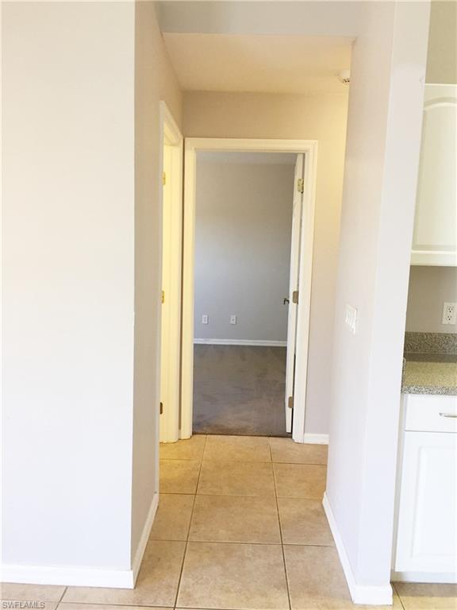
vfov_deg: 61.7
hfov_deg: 48.2
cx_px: 228
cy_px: 305
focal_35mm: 29
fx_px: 510
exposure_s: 1/30
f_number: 2.2
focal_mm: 4.15
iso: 50
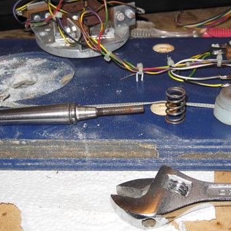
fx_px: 385
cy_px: 116
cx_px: 141
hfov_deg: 33.3
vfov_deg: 33.4
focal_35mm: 51
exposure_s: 1/30
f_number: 7.5
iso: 200
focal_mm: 7.7
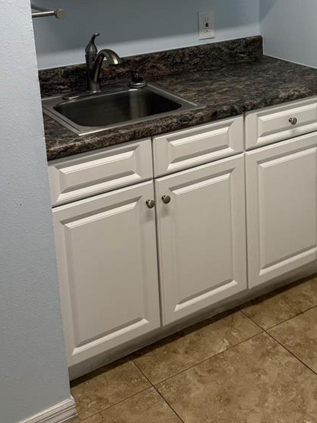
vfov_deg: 36.2
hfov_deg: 28.3
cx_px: 225
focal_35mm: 51
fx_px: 622
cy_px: 85
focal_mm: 6.76
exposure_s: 1/120
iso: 100
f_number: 1.78
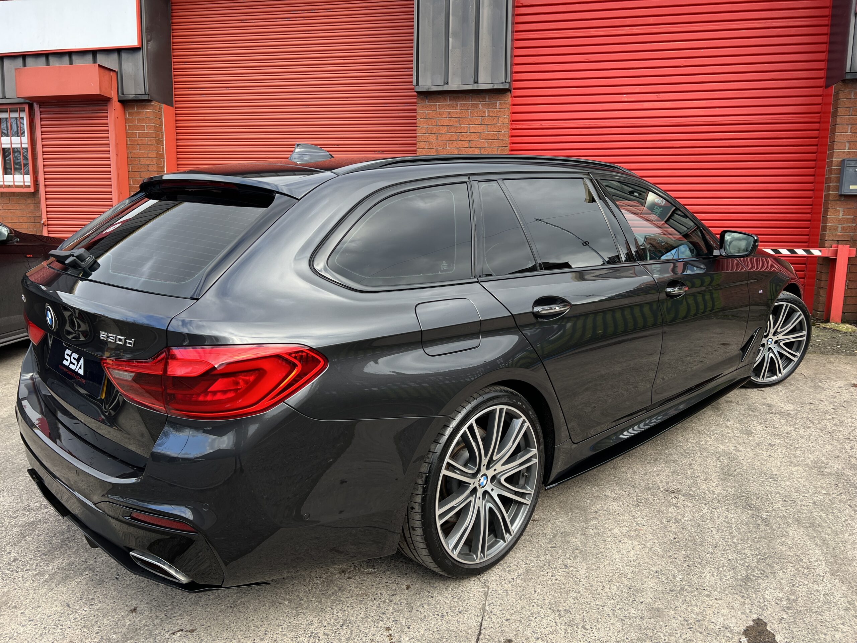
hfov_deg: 67.3
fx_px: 644
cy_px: 322
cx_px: 428
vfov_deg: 53.1
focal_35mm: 26
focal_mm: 5.7
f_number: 1.5
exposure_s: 1/443
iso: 50
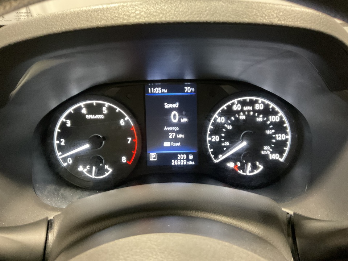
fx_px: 292
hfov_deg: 61.7
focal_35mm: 29
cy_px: 130
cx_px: 174
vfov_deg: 48.2
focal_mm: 3
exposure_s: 1/30
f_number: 1.8
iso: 500
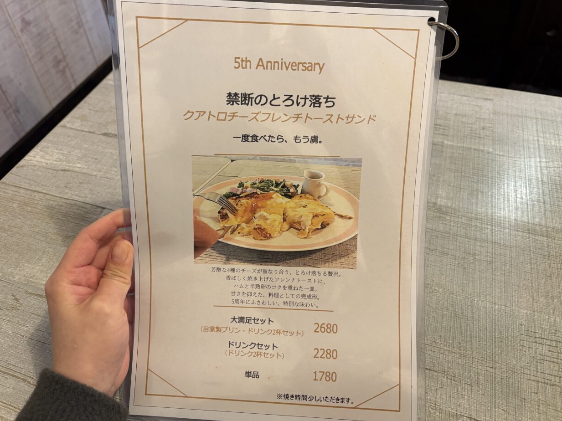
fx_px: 438
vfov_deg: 51.3
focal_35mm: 27
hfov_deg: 65.3
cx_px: 274
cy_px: 210
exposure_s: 1/50
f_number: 1.6
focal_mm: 5.96
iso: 160
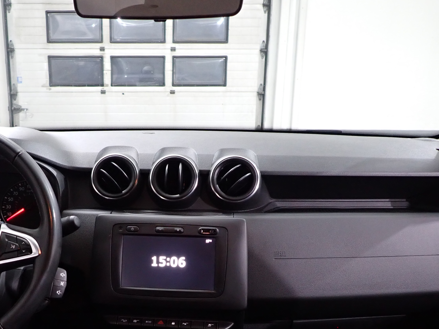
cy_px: 250
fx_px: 571
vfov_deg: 31.6
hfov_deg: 41.6
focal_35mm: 45
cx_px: 155
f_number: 2
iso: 320
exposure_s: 1/30
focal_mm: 4.5
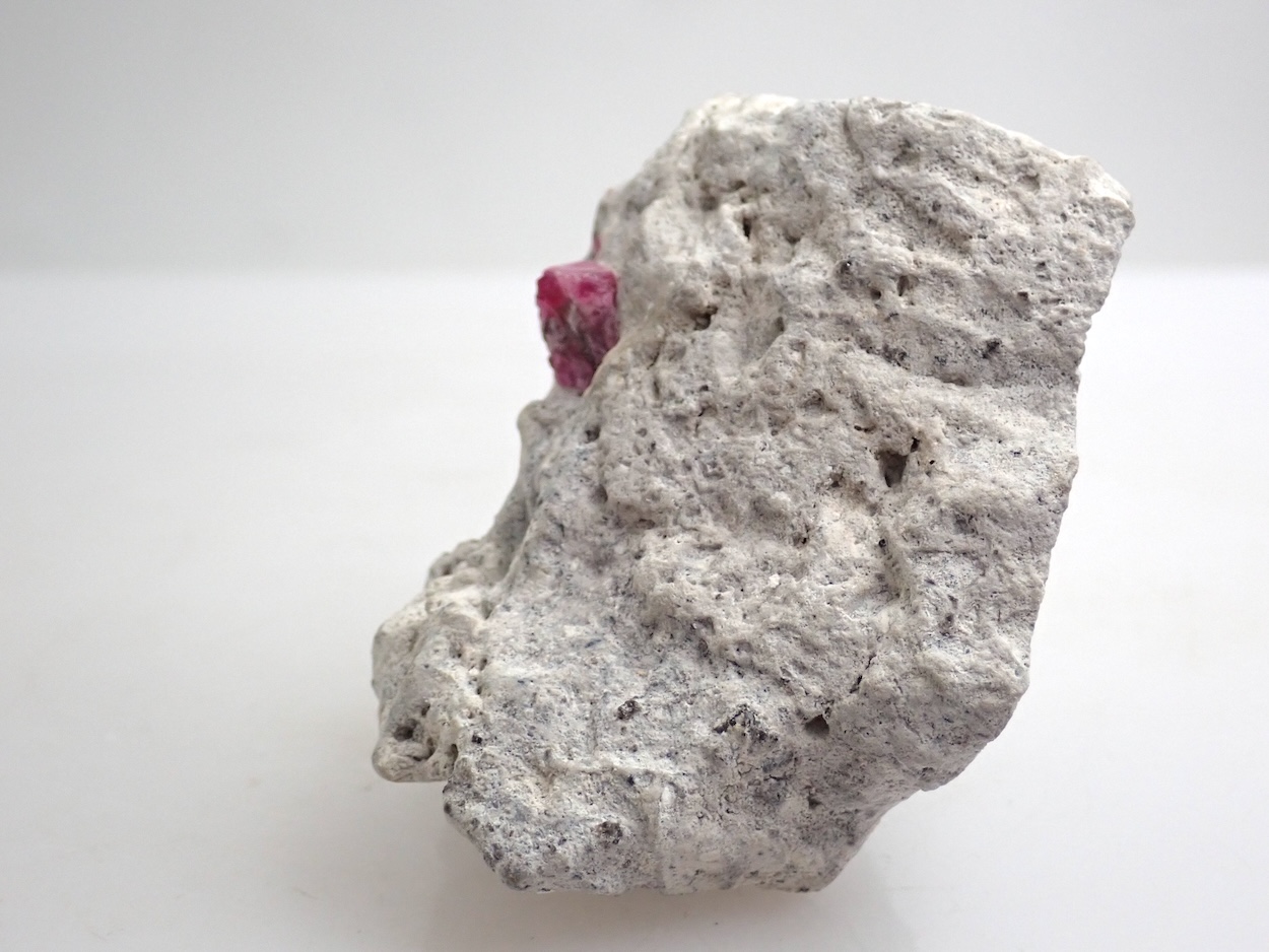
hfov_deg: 25.3
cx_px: 634
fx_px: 2823
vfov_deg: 19.1
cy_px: 476
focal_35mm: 77
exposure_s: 1/80
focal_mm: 13.65
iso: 250
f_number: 4.1
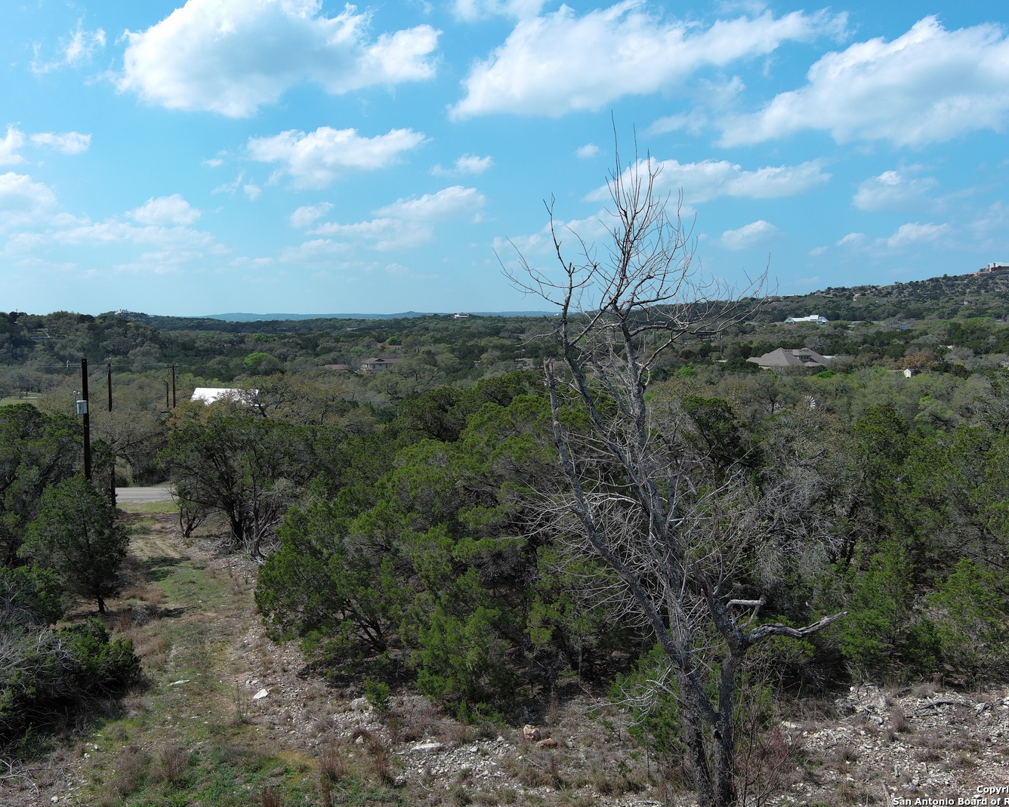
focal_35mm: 33
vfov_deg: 44.5
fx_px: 986
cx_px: 445
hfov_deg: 54.1
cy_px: 400
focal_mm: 10.57
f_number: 2.8
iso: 101
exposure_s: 1/1799
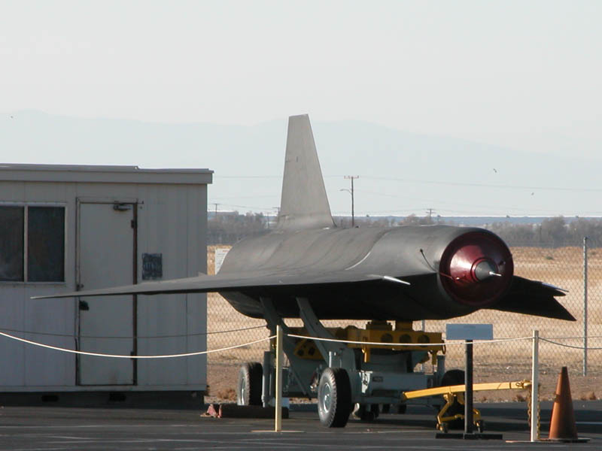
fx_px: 4869
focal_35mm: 280
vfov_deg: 5.3
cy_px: 226
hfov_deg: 7.1
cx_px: 301
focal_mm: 71.2
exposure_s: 1/300
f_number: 7.4
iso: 100
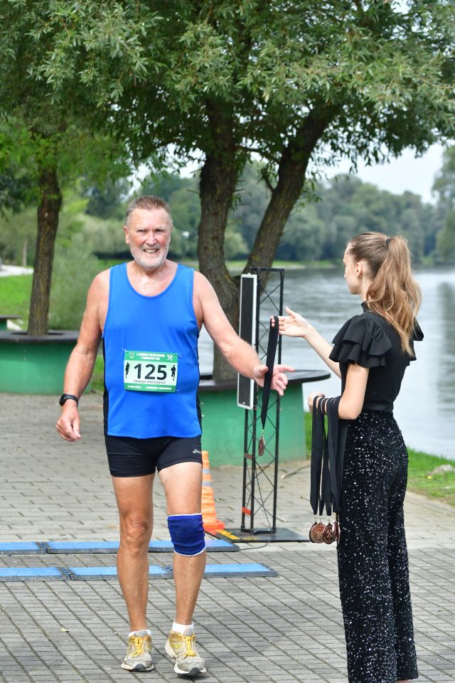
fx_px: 1990
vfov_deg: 19.5
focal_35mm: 105
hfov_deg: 13.0
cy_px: 342
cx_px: 228
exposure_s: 1/4000
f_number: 4.5
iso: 1000
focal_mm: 70
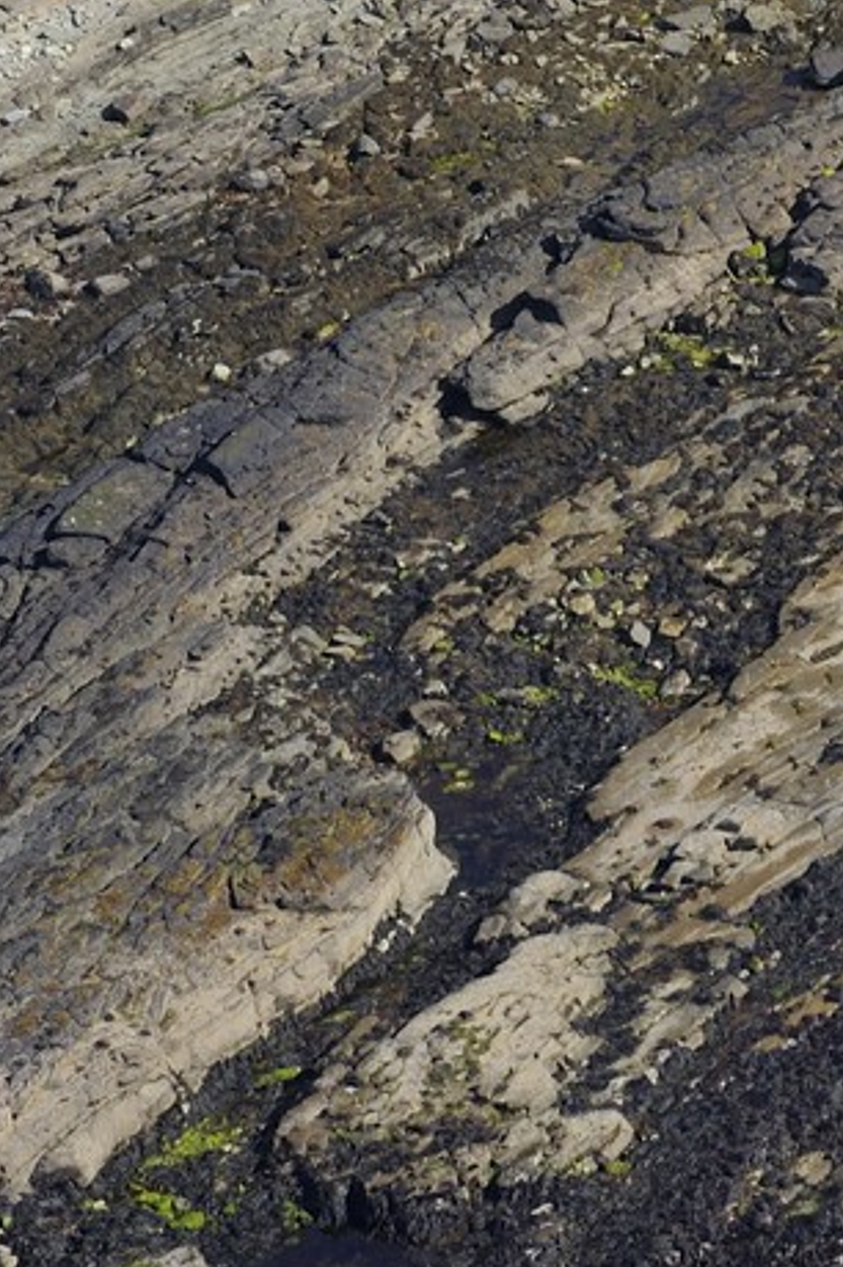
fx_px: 23251
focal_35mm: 661
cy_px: -700
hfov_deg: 2.1
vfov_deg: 3.1
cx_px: 1444
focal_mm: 190
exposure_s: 1/800
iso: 400
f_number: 7.1
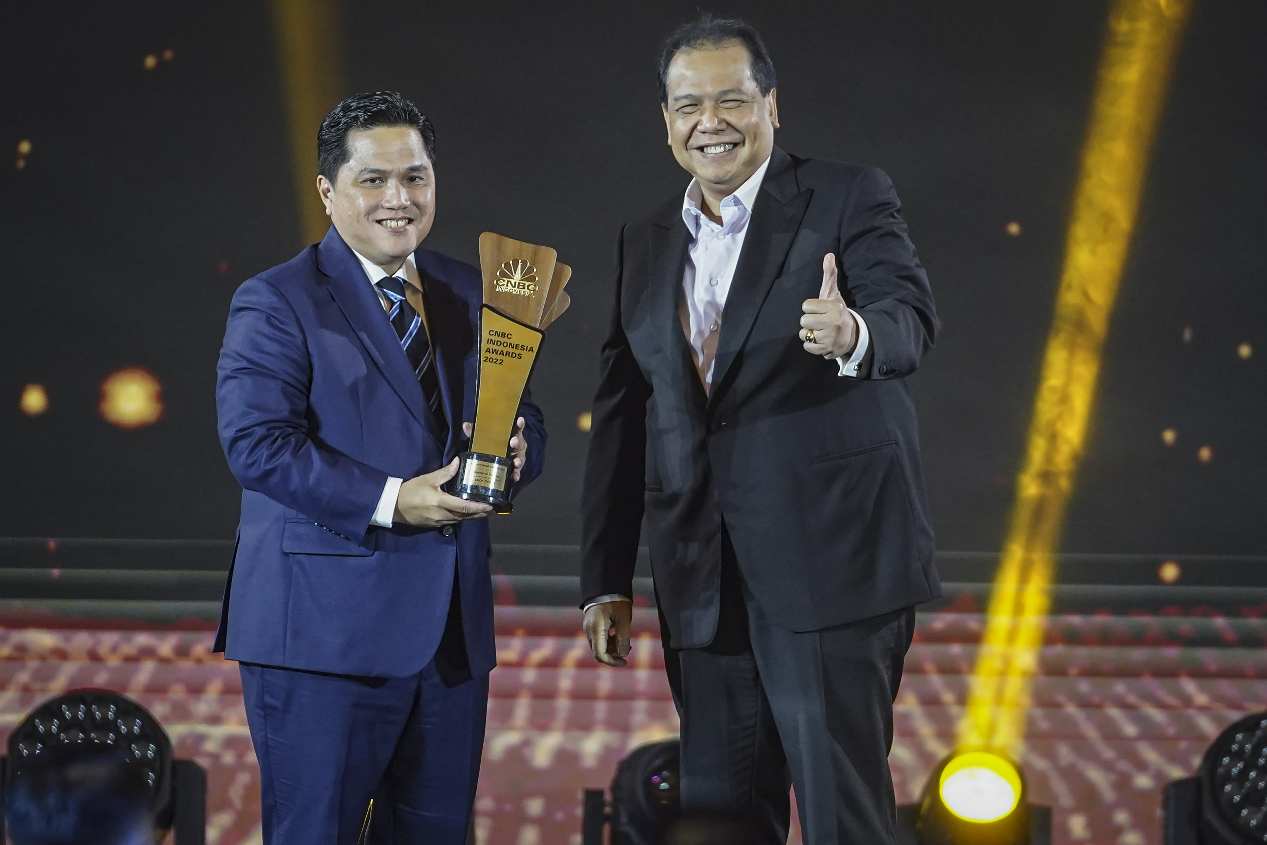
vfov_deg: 4.6
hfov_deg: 6.9
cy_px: 422
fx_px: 10558
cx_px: 634
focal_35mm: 300
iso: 2500
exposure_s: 1/250
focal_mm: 200
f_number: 2.8
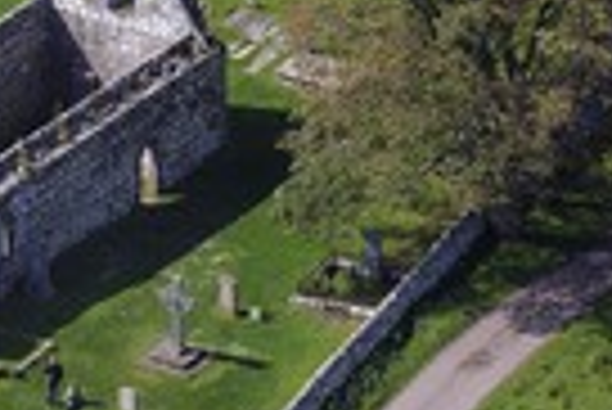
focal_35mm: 618
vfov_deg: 2.2
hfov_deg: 3.3
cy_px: 59
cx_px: 68
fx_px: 10517
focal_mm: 200
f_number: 8
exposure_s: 1/800
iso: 400
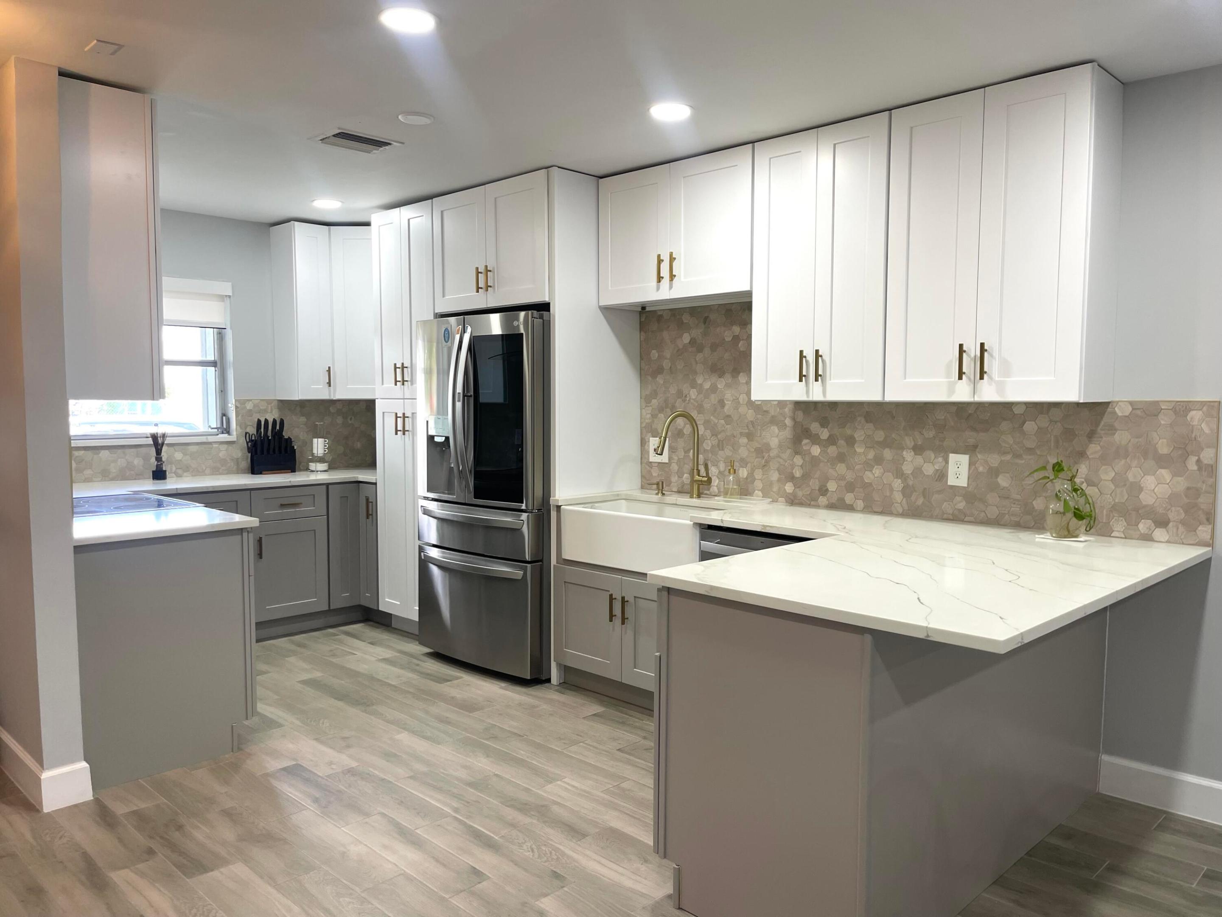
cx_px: 611
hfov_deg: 69.4
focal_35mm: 25
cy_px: 458
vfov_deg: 54.9
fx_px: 883
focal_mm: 5.1
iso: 100
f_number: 1.6
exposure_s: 1/120
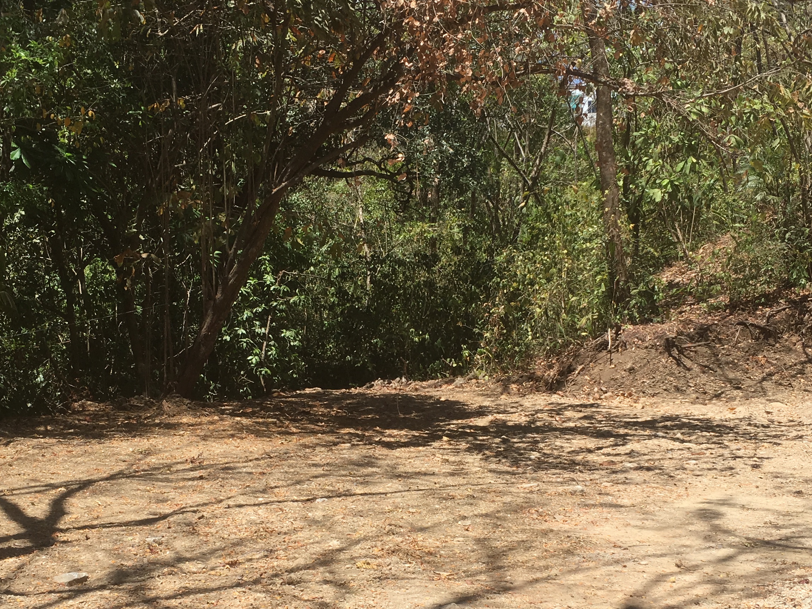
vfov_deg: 28.3
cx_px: 385
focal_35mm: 51
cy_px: 421
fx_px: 1196
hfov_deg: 37.5
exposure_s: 1/950
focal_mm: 4.15
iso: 25
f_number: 2.2
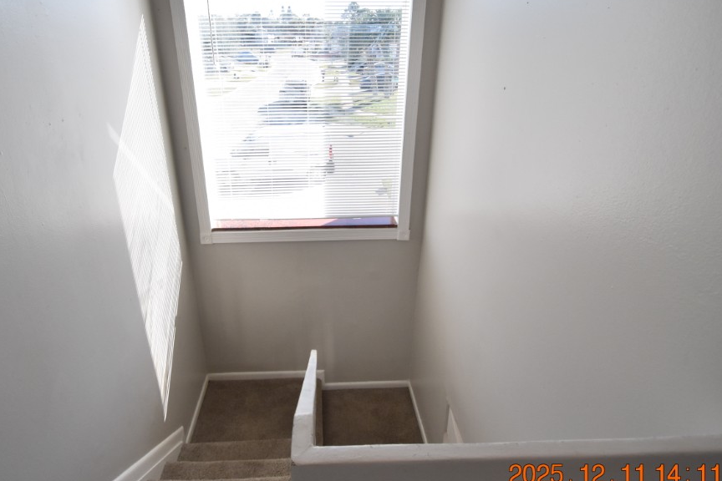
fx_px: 401
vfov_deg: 61.6
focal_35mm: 20
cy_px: 202
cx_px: 332
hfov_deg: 83.8
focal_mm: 10
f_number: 3.5
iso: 800
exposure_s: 1/2000
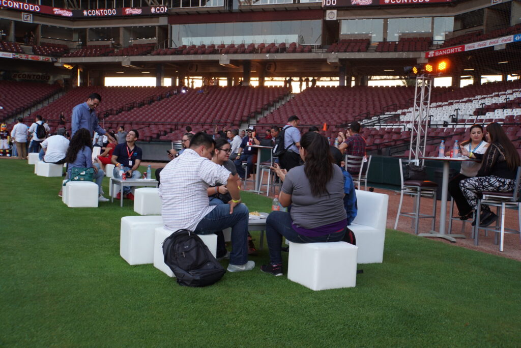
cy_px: 174
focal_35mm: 34
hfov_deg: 55.1
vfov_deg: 38.4
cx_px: 260
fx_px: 500
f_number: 4
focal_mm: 23
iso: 500
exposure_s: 1/160
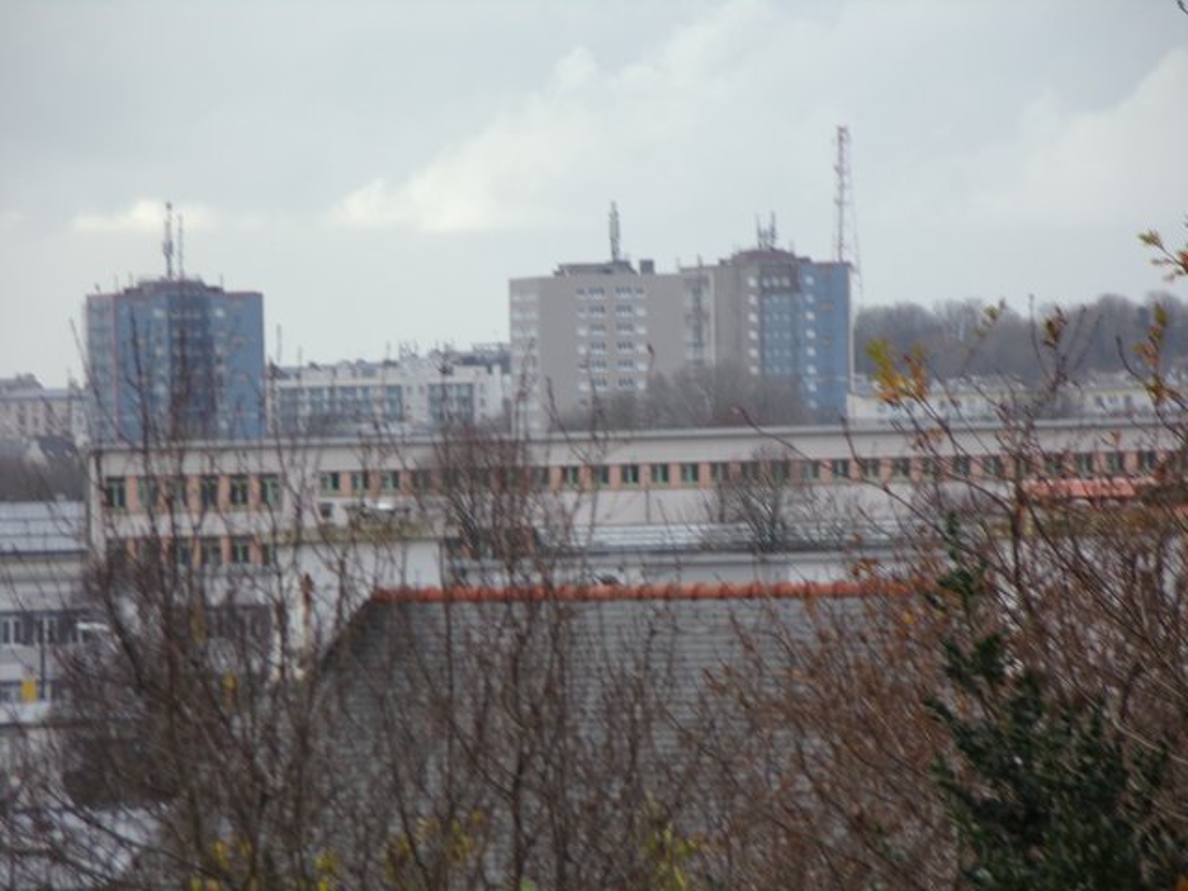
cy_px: 446
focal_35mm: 407
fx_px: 13968
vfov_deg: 3.7
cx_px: 594
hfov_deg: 4.9
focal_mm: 73
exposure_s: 1/100
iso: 81
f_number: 5.7
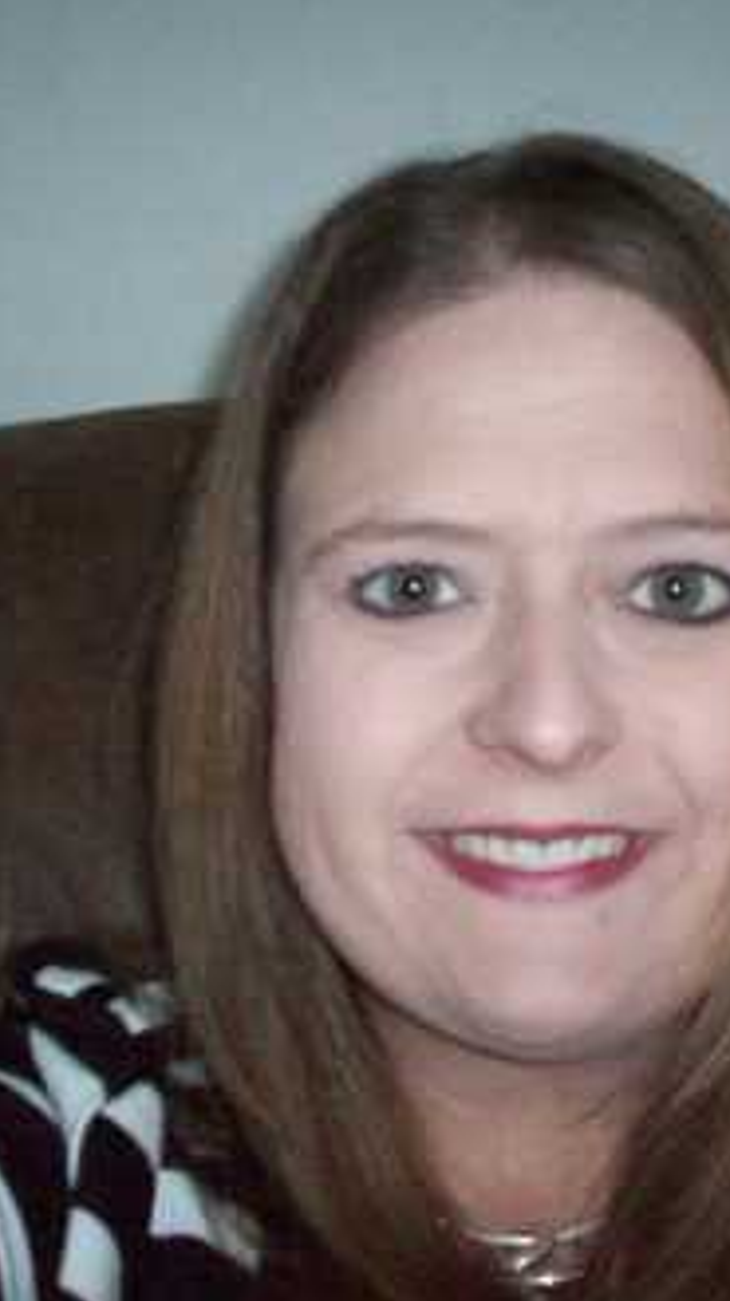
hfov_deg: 21.7
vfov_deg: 37.9
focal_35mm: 55
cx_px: 462
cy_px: 652
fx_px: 1898
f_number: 2.8
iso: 800
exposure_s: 1/128
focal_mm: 6.2
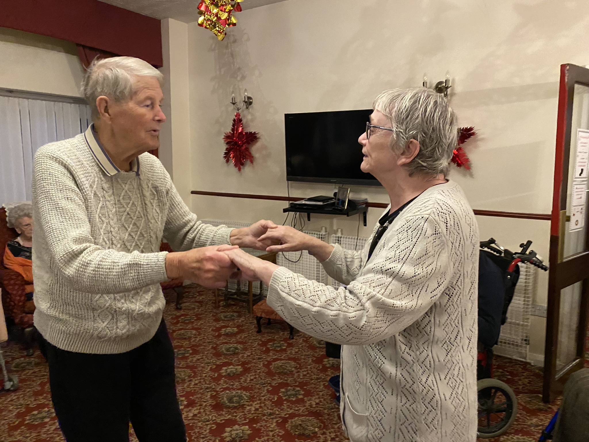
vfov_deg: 53.1
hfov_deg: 67.3
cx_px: 294
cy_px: 221
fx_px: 442
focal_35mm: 26
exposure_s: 1/25
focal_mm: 4.25
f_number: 1.8
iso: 500
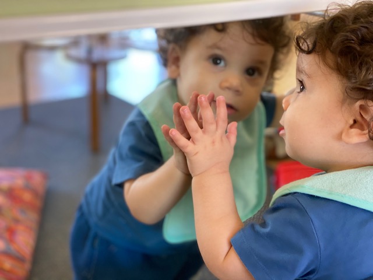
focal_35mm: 52
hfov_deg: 36.8
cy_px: 140
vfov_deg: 28.0
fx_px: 560
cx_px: 186
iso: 125
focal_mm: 6
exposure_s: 1/50
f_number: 2
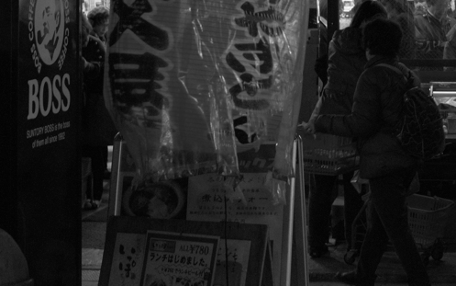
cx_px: 442
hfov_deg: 18.7
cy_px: -25
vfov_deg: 11.8
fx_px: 1355
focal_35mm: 109
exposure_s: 1/80
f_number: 5.6
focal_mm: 35
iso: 1250
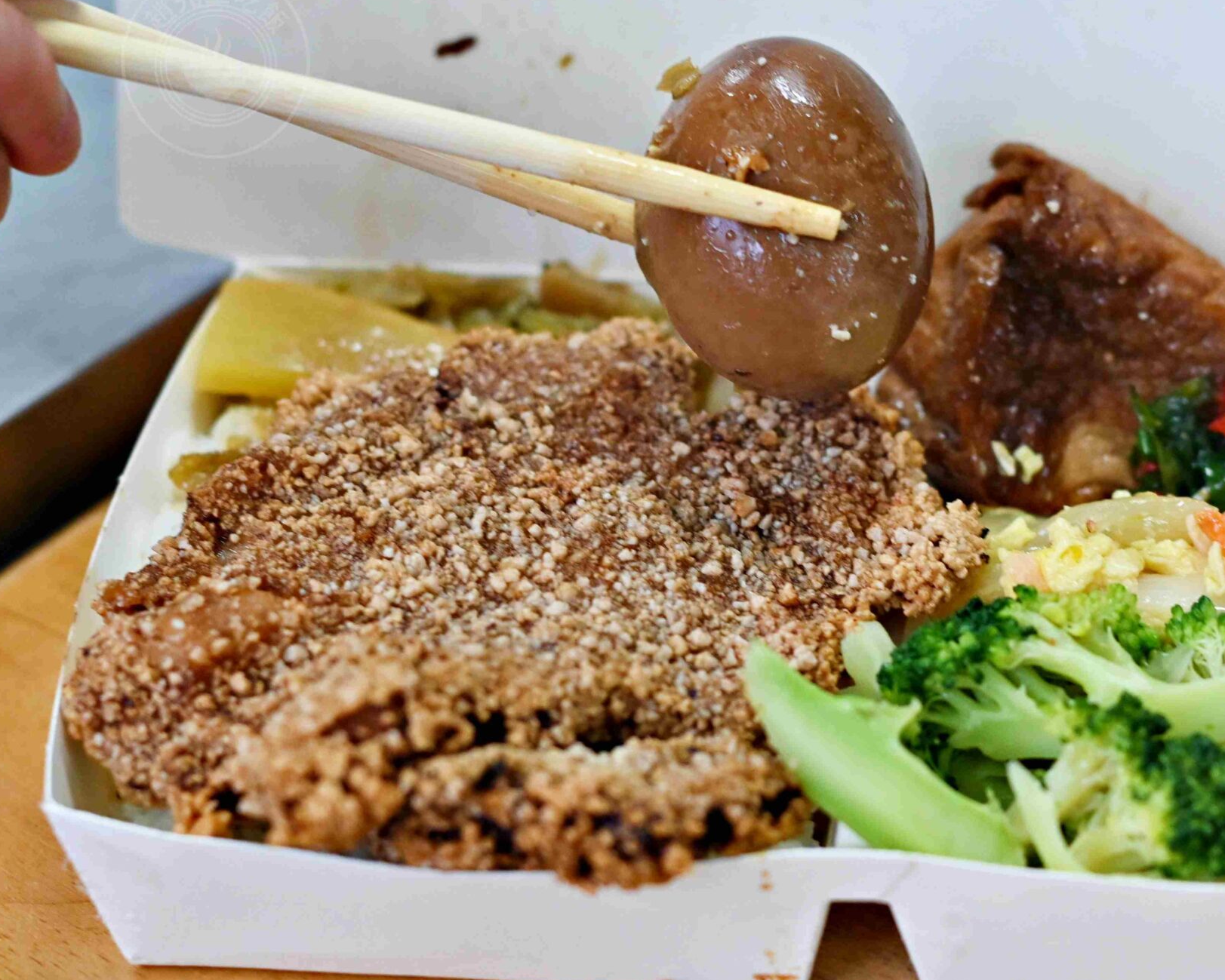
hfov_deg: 17.3
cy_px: 470
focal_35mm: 111
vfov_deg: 13.9
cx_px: 765
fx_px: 4025
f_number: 2.8
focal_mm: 50
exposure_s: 1/160
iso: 800
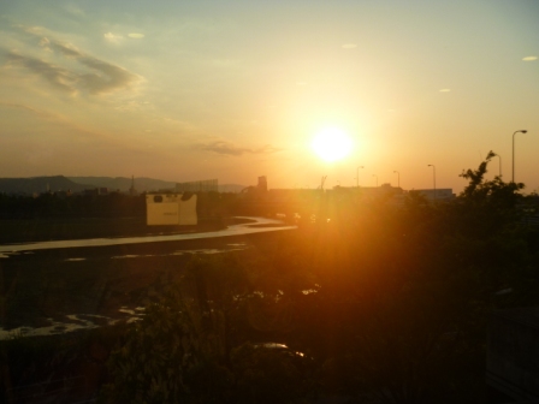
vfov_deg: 40.7
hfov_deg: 52.6
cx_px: 270
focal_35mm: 35
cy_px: 202
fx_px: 545
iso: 80
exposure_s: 1/200
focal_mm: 6.3
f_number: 3.5
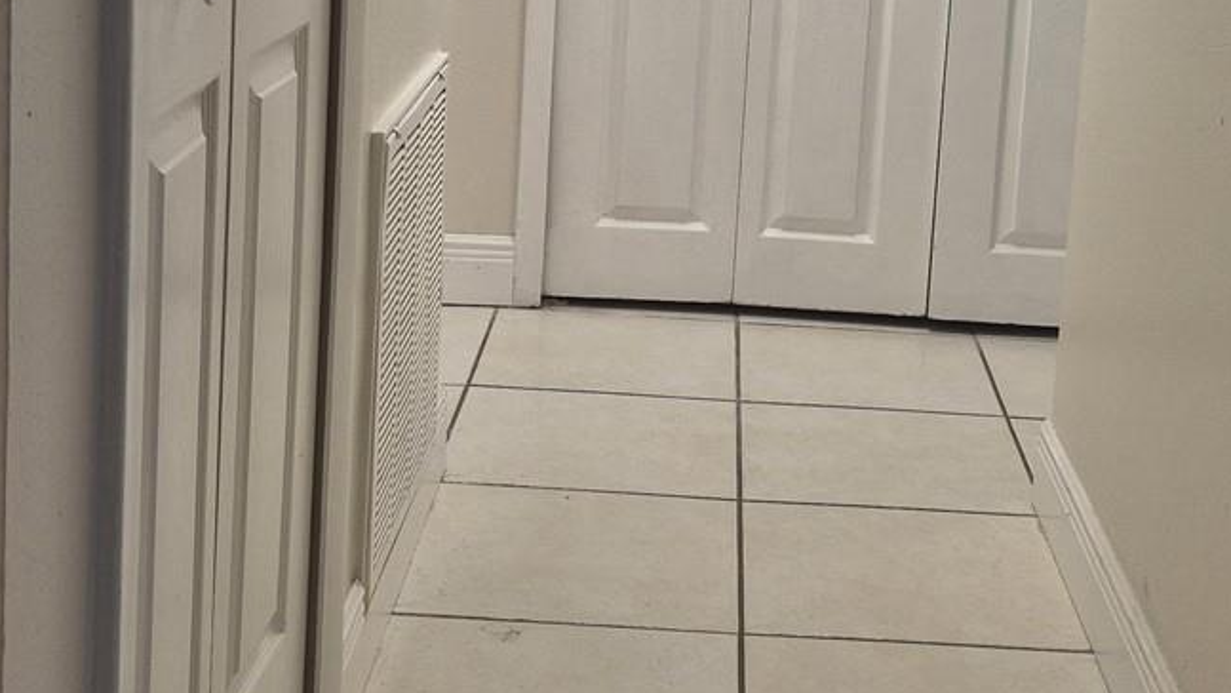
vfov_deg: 19.1
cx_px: 782
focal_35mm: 62
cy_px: 76
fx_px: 2024
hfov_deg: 33.6
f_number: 1.8
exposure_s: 1/120
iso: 64
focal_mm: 5.4
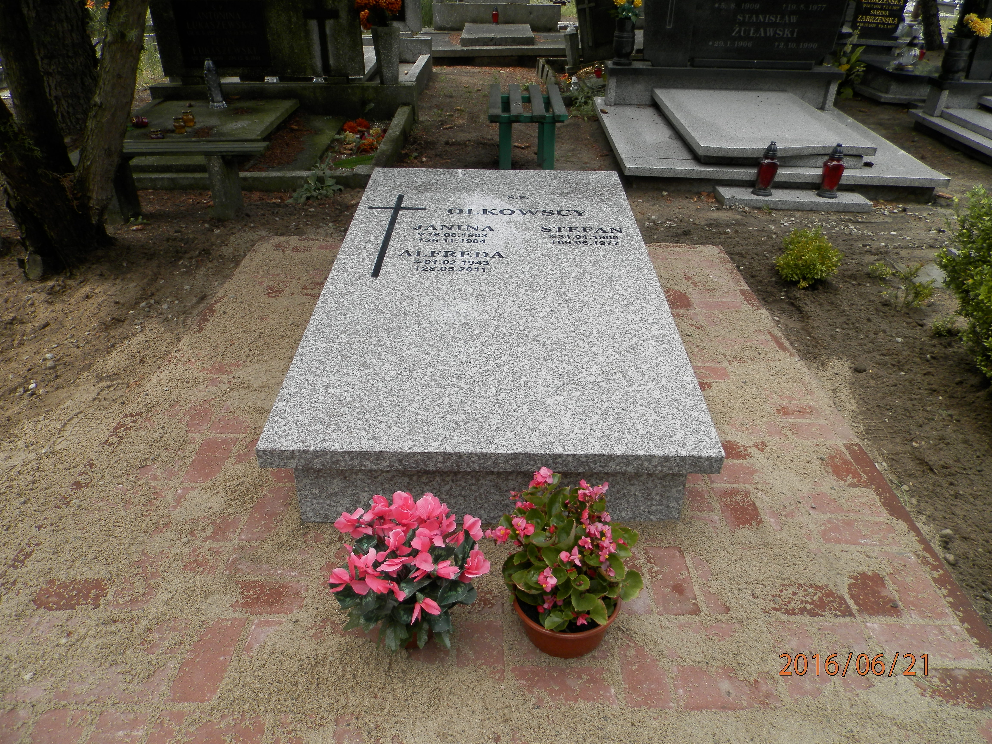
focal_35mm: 25
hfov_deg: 69.4
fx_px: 716
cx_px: 496
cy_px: 372
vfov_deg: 54.9
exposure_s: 1/640
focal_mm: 4.5
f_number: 3.1
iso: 80
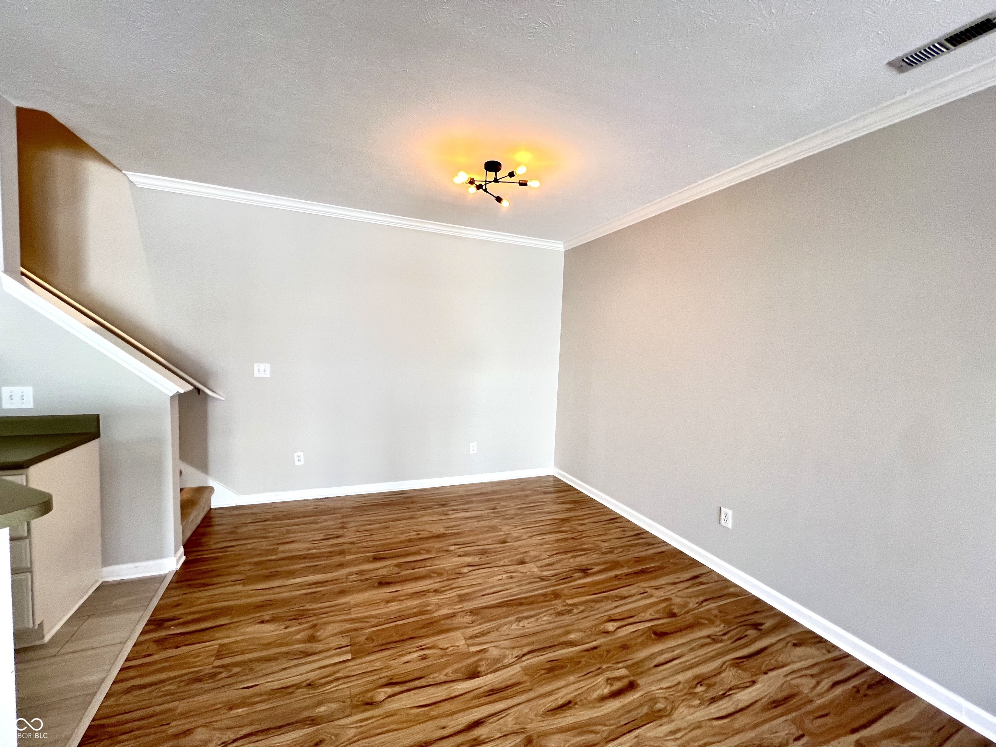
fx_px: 374
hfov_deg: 106.2
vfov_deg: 89.9
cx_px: 498
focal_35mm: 13
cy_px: 374
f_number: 1.8
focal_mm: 1.57
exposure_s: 1/60
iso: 160
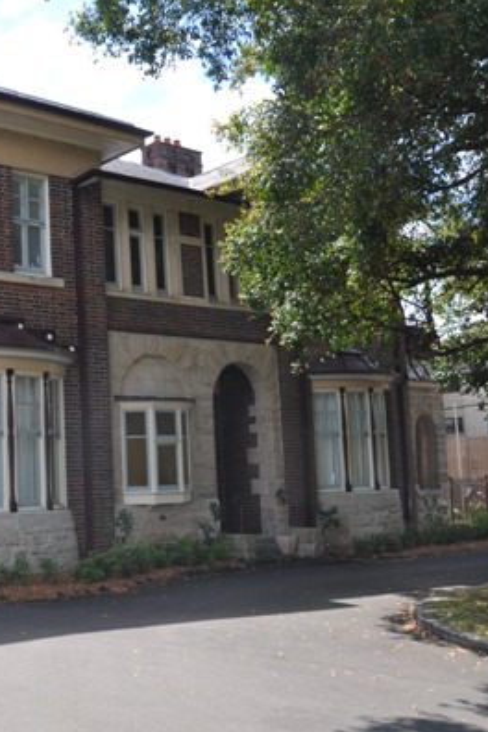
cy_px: 366
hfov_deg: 30.3
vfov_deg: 47.4
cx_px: -2
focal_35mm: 41
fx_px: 834
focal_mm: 18
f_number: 7.1
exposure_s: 1/200
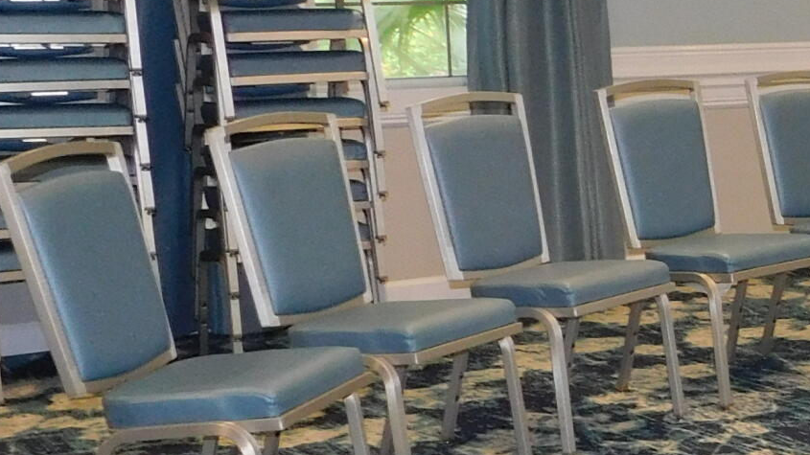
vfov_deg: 13.5
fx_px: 1911
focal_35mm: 89
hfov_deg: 20.5
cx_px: 1210
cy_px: 328
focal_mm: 4
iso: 200
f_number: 3
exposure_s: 1/30
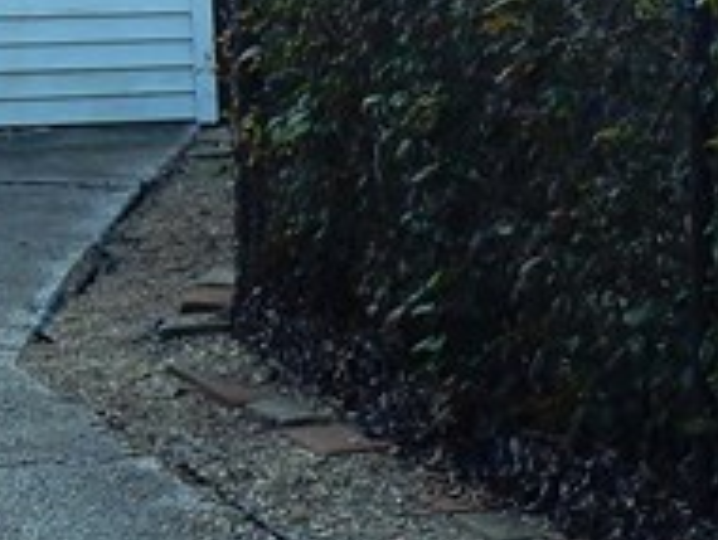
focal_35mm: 194
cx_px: 612
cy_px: 30
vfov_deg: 7.6
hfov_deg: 10.1
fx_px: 4029
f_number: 4
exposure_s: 1/500
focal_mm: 6.4
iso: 125
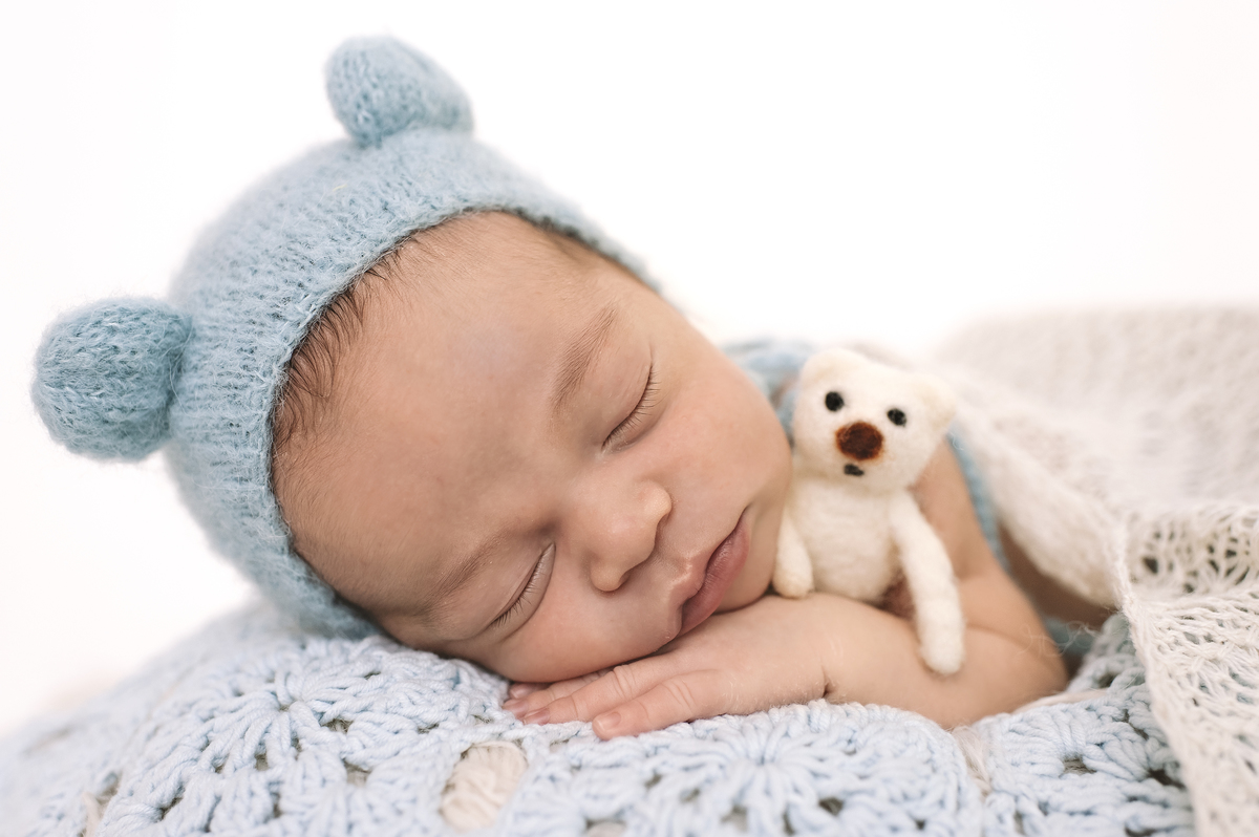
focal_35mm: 35
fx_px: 1223
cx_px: 630
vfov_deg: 37.8
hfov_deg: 54.5
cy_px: 418
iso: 500
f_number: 3.2
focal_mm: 35
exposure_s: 1/200
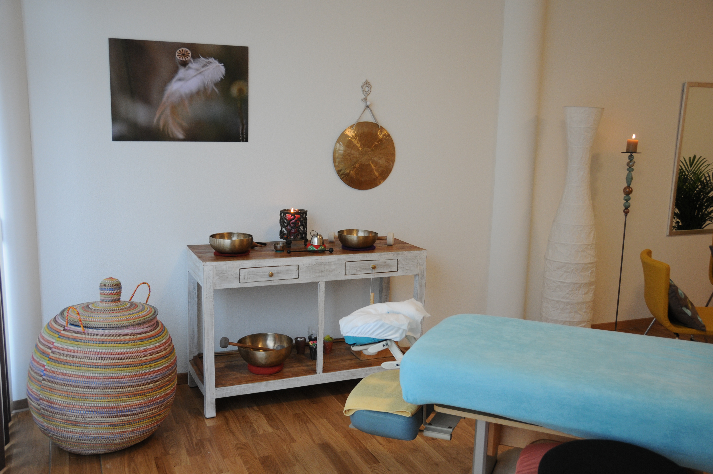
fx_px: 712
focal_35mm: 36
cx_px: 356
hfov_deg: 53.2
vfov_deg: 36.8
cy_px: 237
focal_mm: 24
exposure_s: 1/60
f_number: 4
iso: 500
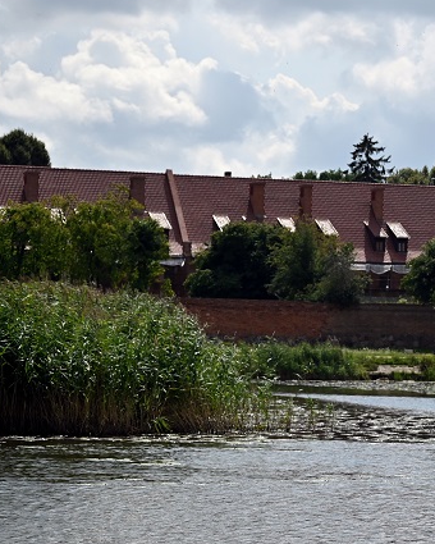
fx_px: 2366
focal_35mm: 147
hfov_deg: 10.3
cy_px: 182
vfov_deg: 13.1
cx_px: 551
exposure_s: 1/3200
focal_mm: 70
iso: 200
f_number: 5.6
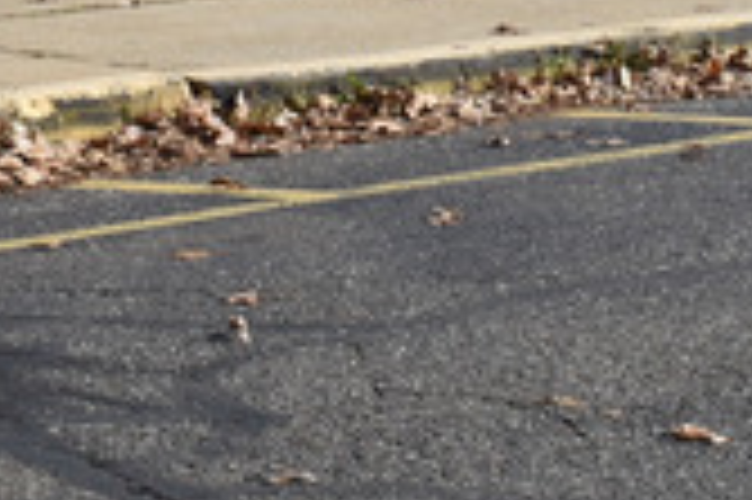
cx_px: 284
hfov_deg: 8.8
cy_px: -795
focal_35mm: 234
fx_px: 4883
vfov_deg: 5.6
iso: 100
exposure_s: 1/200
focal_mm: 26
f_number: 9
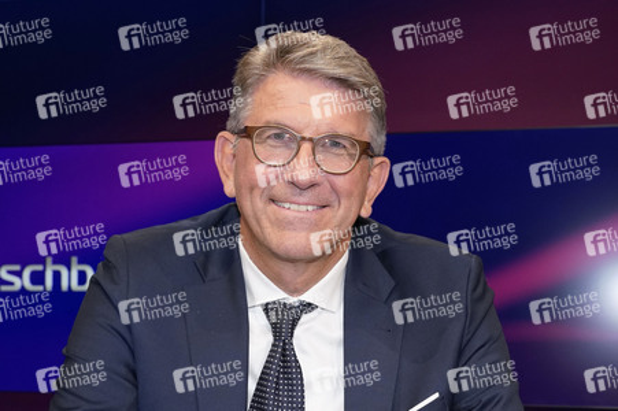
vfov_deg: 37.8
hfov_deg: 54.5
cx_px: 309
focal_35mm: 35
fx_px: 600
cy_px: 206
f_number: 5.6
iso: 2000
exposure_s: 1/125
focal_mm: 35
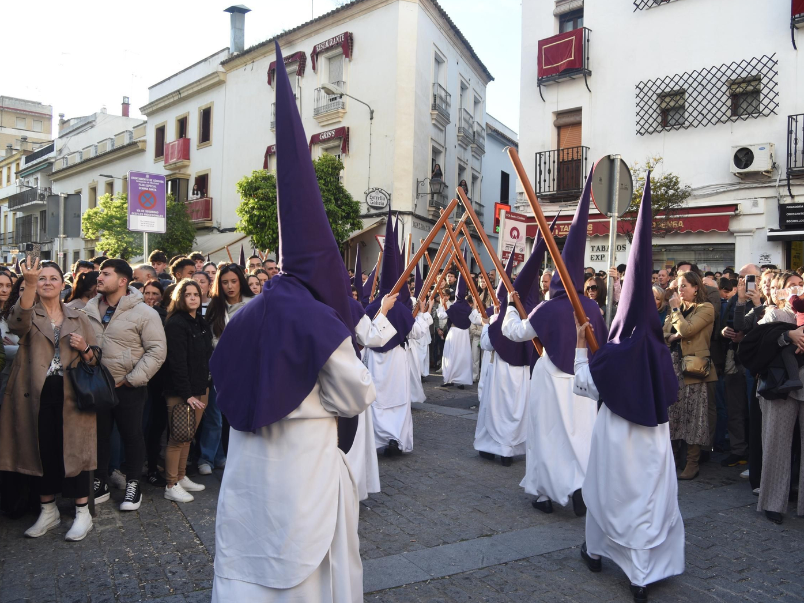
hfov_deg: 56.8
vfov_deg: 44.2
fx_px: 743
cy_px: 303
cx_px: 434
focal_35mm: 32
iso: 220
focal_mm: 29
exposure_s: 1/125
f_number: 7.1
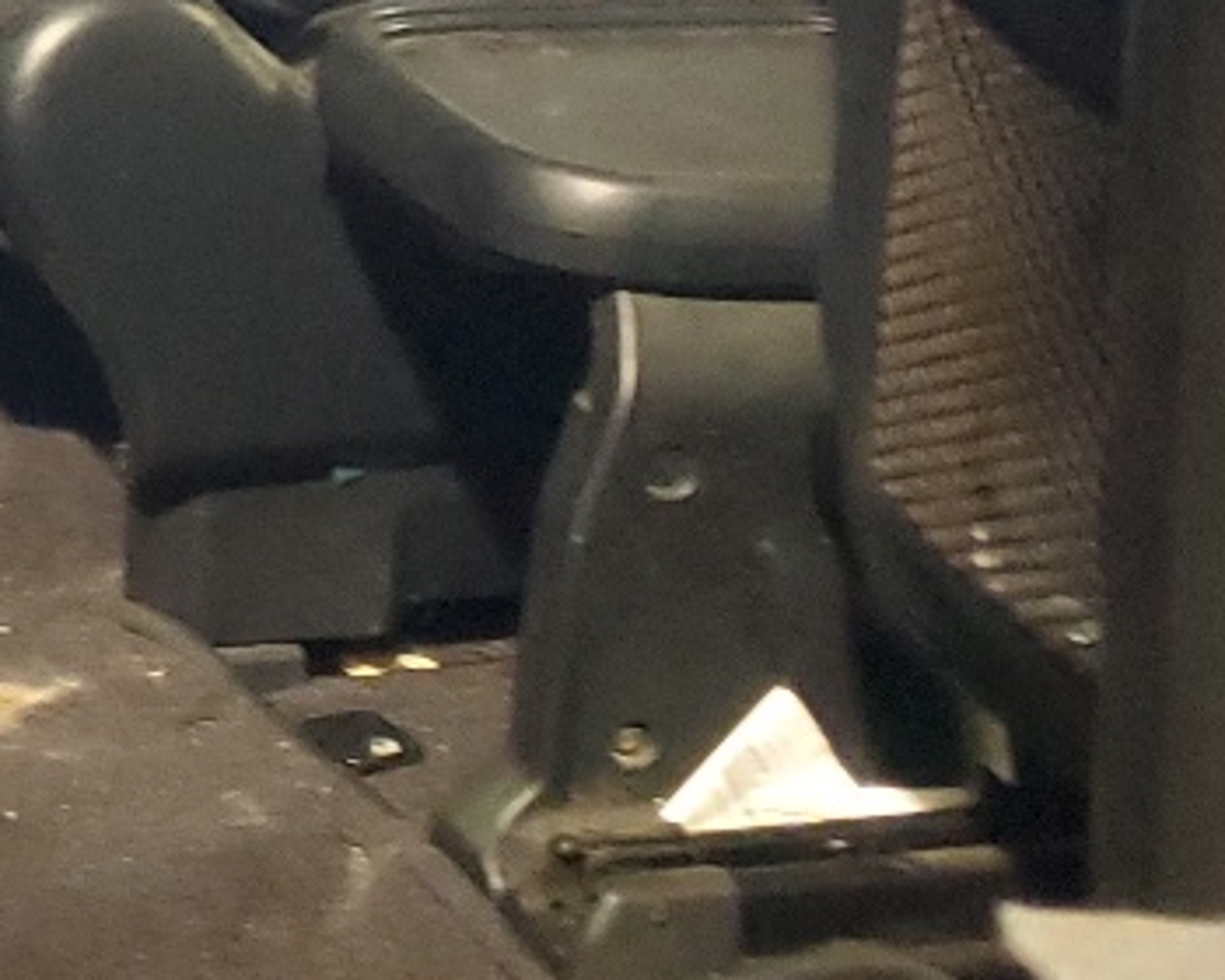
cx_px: -1099
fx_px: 4206
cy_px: -368
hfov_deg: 14.3
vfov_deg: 12.8
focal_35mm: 116
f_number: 1.5
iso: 348
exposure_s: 1/15
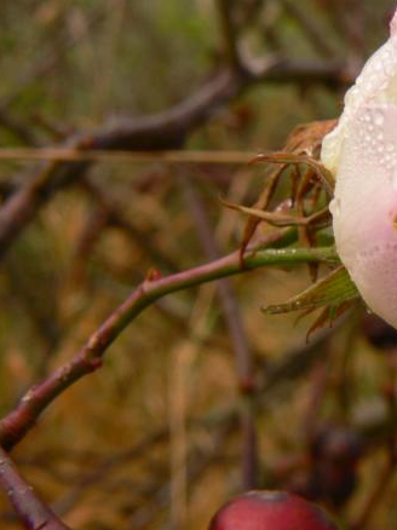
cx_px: 403
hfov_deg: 22.0
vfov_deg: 30.2
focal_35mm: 64
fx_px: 980
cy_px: 226
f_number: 5.6
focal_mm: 7.4
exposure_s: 1/125
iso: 80
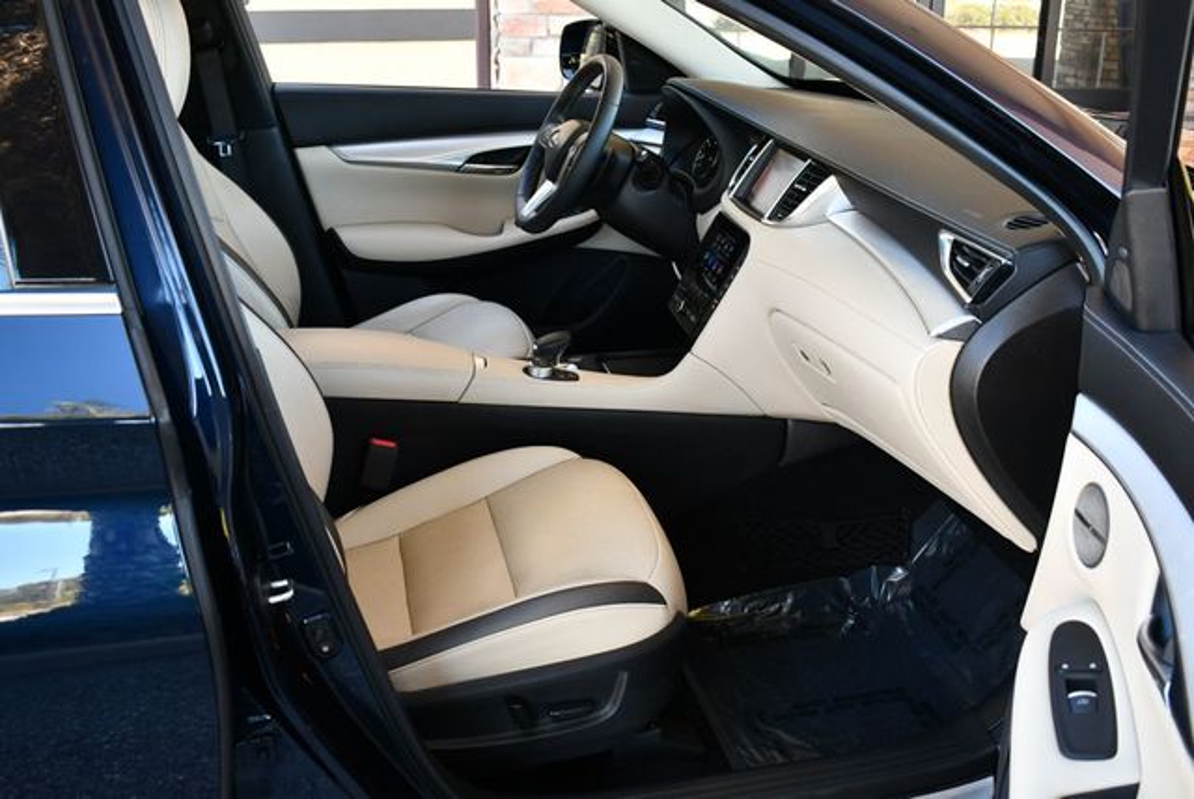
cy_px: 400
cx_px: 597
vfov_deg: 36.9
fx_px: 1195
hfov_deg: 53.1
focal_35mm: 36
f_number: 3.5
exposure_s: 1/250
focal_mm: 18
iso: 720
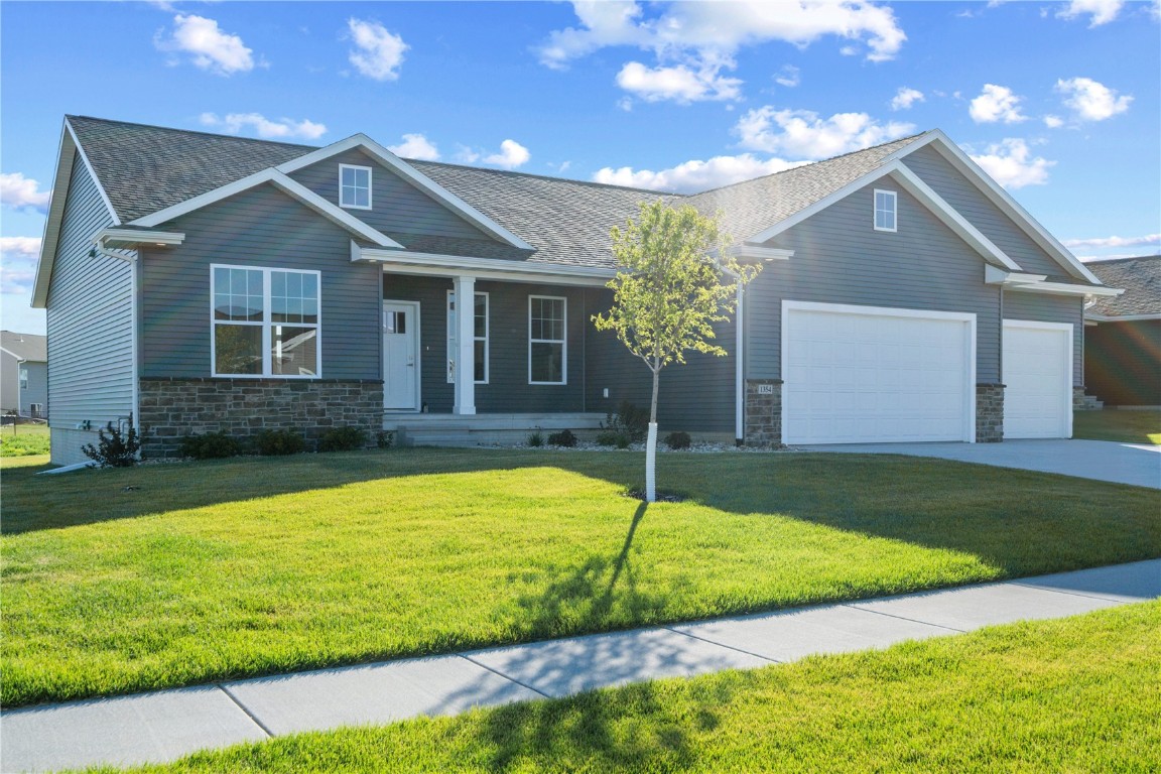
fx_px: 1096
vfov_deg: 38.9
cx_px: 580
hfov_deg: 55.8
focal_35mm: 34
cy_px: 387
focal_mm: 34
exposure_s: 1/800
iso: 800
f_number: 10
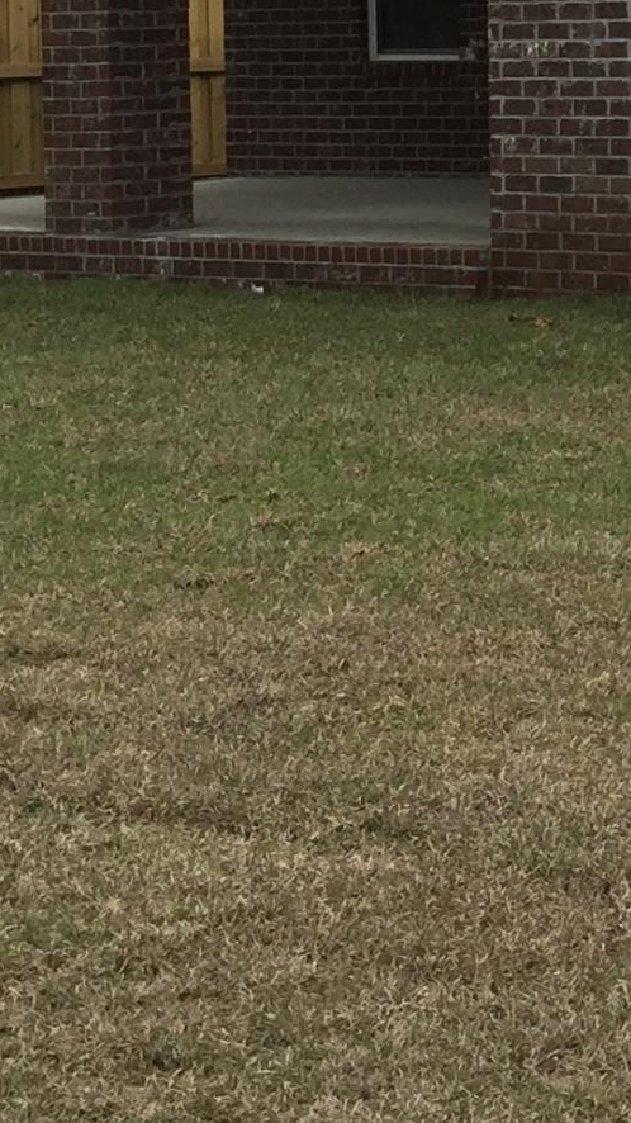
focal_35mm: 107
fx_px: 3185
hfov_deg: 10.5
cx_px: 1195
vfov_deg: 19.3
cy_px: -39
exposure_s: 1/1522
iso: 32
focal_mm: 4.15
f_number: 2.2
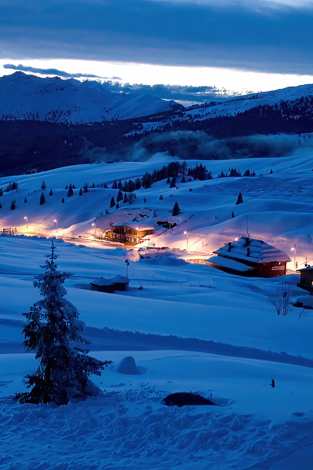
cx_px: 137
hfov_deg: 19.2
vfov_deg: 28.5
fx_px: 923
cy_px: 237
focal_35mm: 71
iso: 1100
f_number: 2.8
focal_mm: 31
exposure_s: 1/8
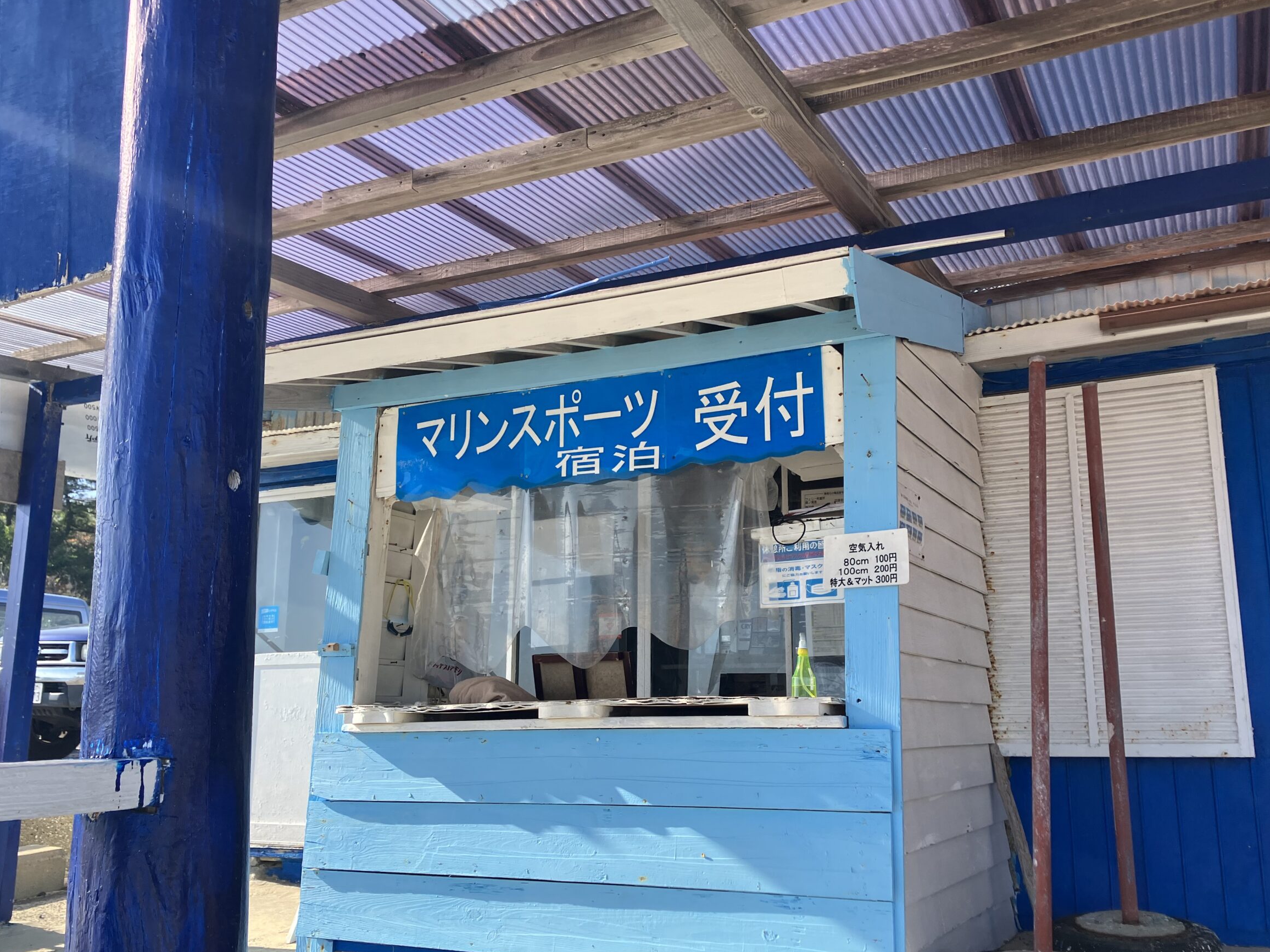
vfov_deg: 45.4
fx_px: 1137
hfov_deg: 58.3
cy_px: 507
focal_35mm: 31
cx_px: 667
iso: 32
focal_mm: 3.99
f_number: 1.8
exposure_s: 1/771
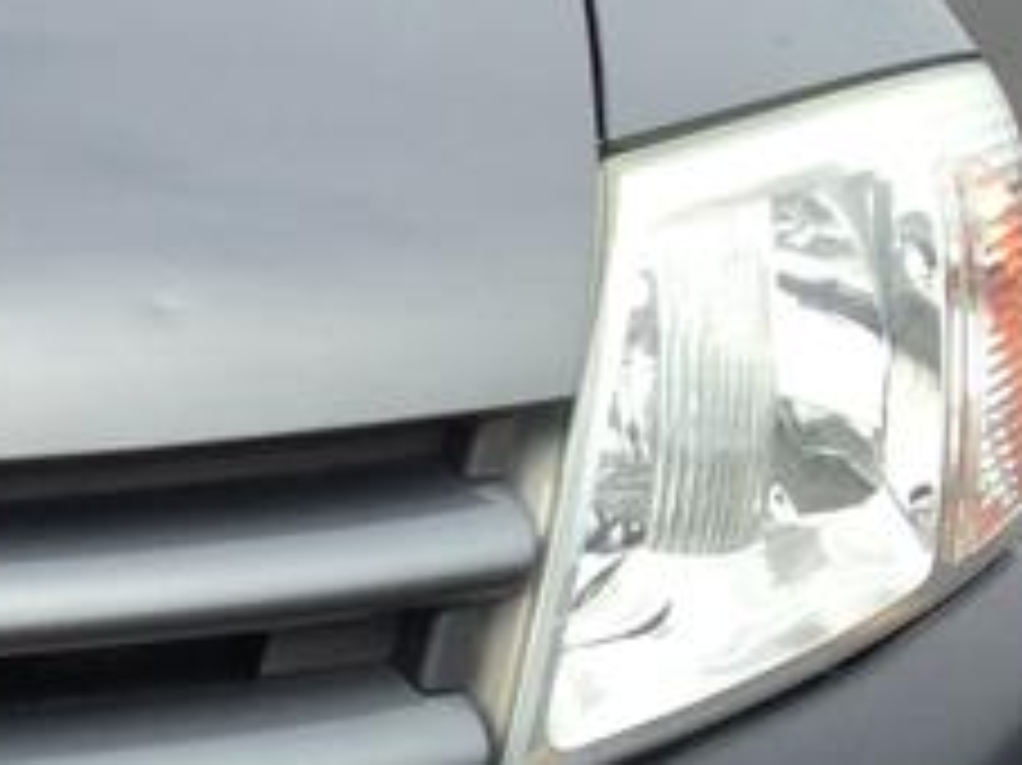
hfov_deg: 11.5
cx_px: -1216
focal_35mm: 149
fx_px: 4397
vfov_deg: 9.9
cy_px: 536
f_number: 2.4
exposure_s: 1/704
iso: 50
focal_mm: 4.13
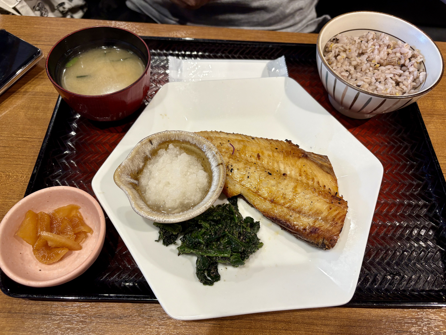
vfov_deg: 53.1
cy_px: 168
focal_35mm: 26
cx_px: 223
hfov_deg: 67.3
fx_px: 335
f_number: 1.6
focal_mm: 5.96
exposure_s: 1/50
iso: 80
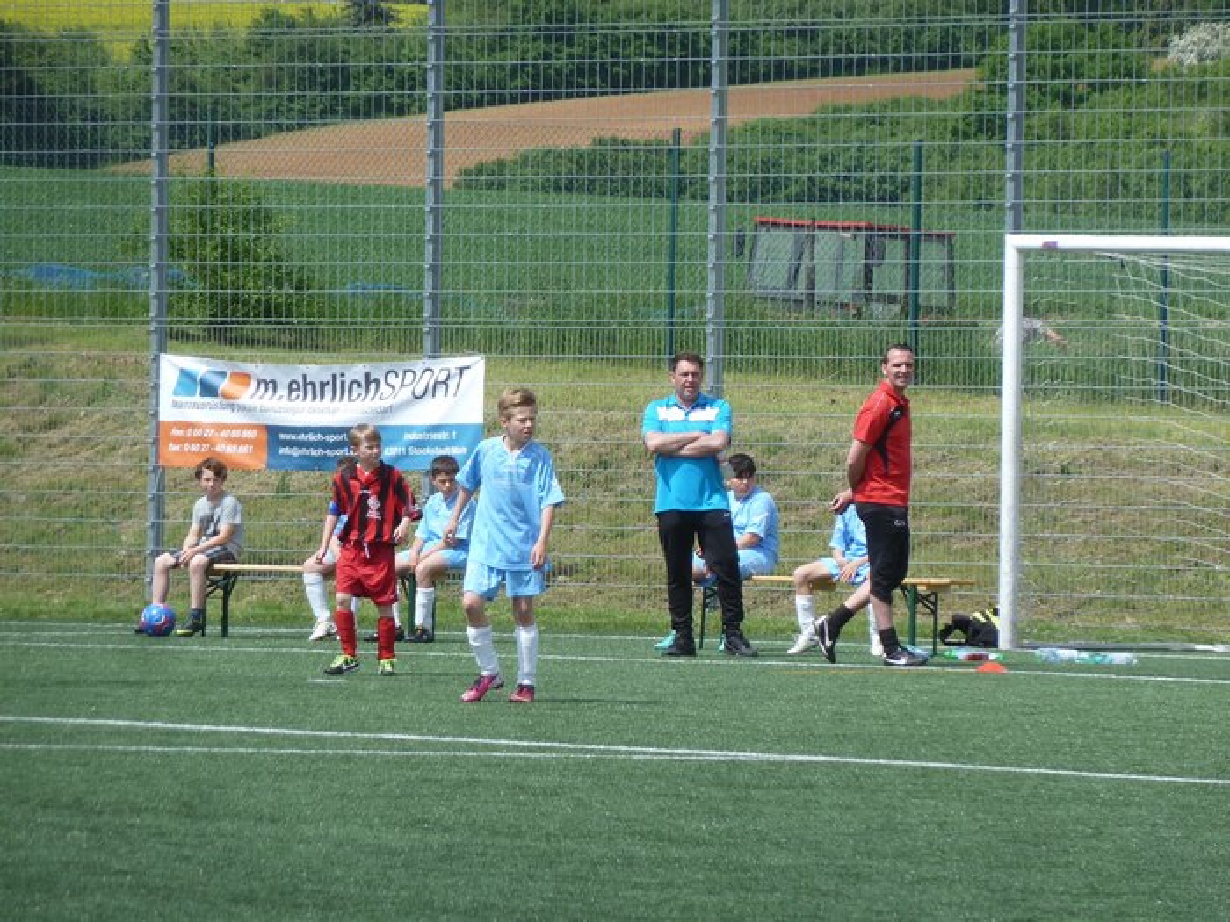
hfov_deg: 6.6
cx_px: 615
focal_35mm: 300
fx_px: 10660
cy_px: 461
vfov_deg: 5.0
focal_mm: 49.2
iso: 80
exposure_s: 1/320
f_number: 4.9
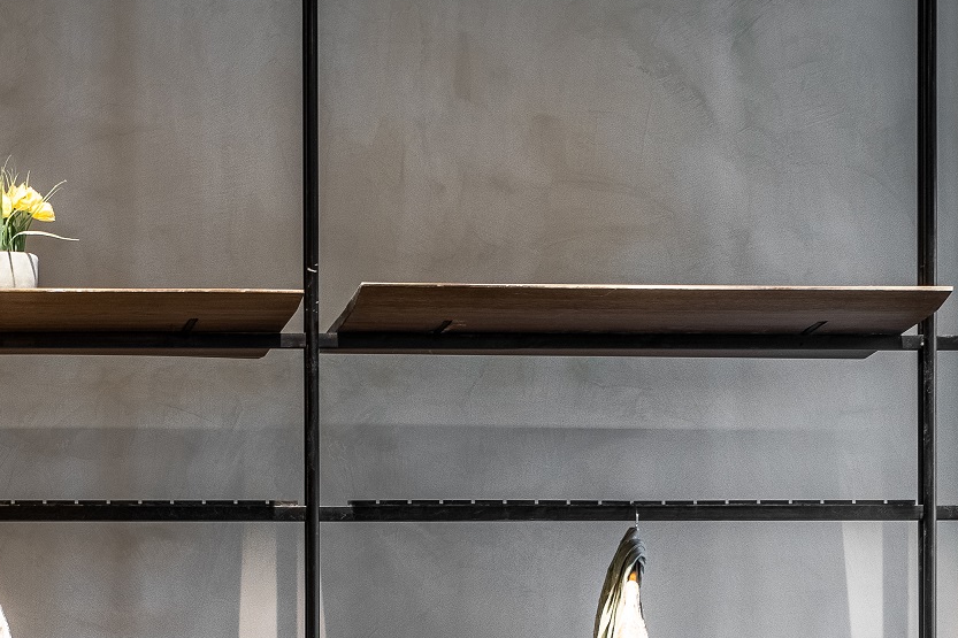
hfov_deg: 15.1
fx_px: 3538
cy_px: 975
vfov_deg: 10.0
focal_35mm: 133
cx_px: -21
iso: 500
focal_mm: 35
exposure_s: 1/100
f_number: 9
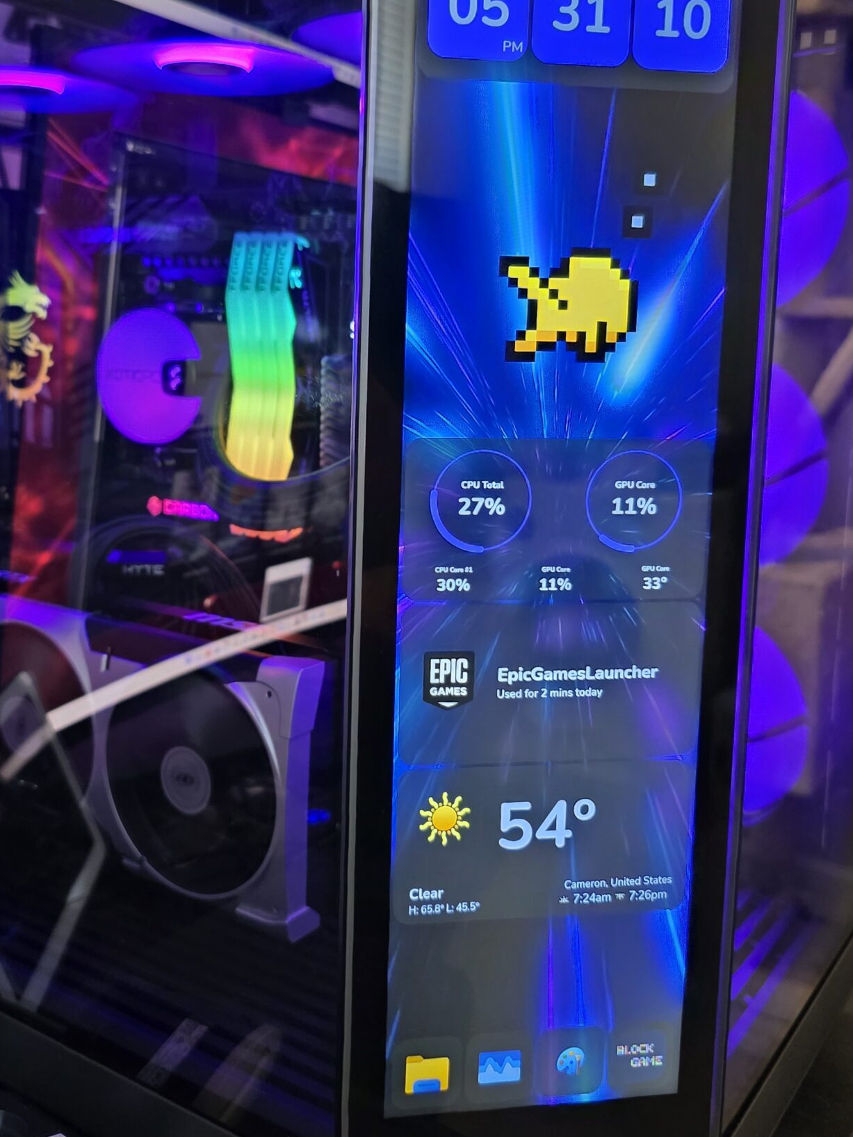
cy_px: 479
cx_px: 328
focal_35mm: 36
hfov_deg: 39.4
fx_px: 1183
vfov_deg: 51.1
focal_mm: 6.3
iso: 800
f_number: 1.7
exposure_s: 1/100
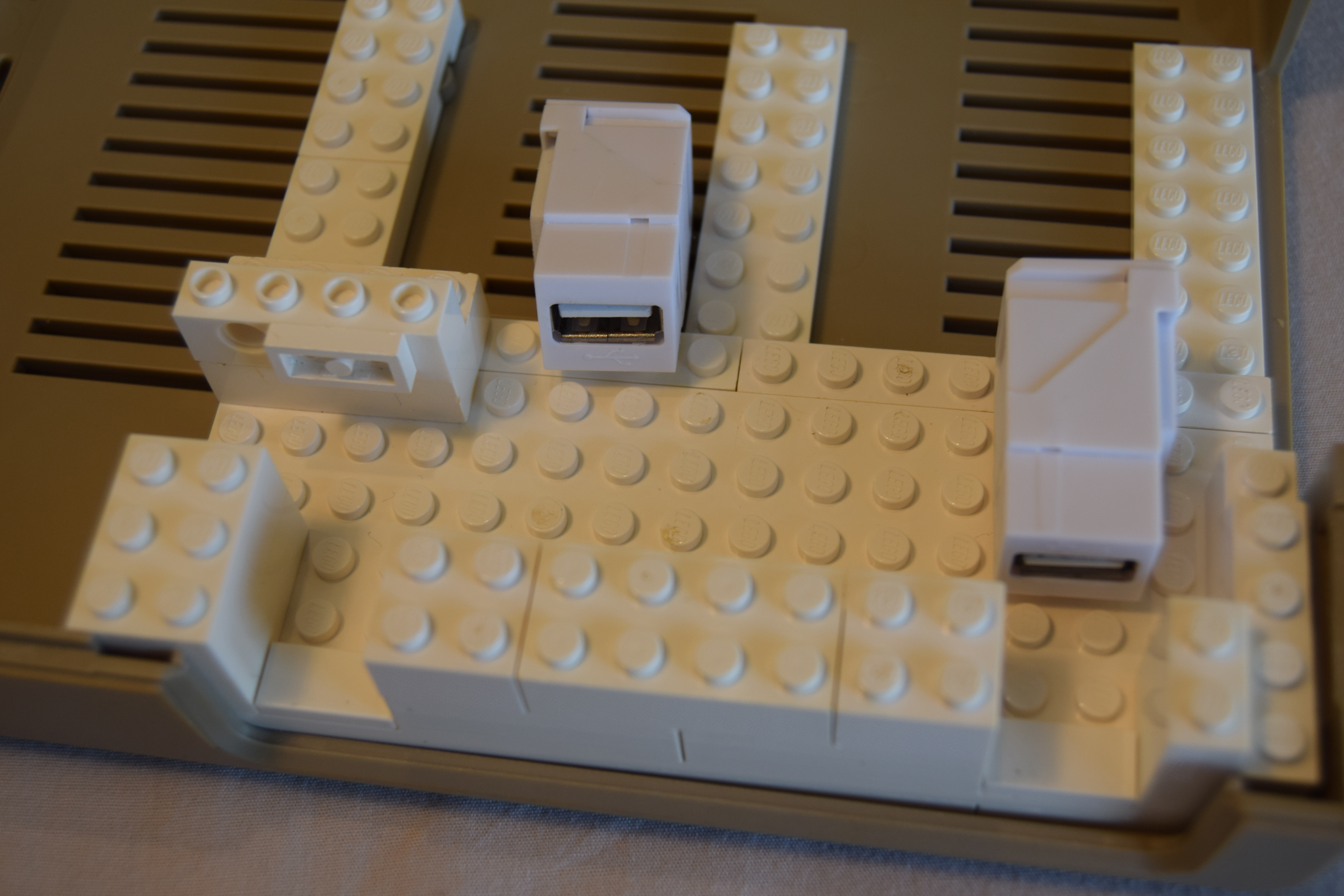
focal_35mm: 48
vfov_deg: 28.1
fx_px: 1792
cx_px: 672
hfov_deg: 41.1
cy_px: 448
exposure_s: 1/125
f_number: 5.6
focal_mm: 32
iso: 400
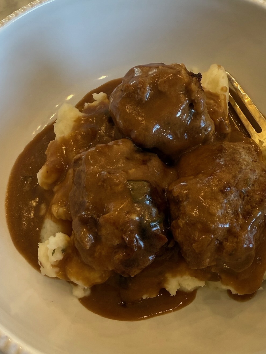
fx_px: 379
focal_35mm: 37
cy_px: 213
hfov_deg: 38.6
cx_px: 146
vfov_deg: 49.8
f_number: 2.2
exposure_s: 1/120
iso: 200
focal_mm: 2.22
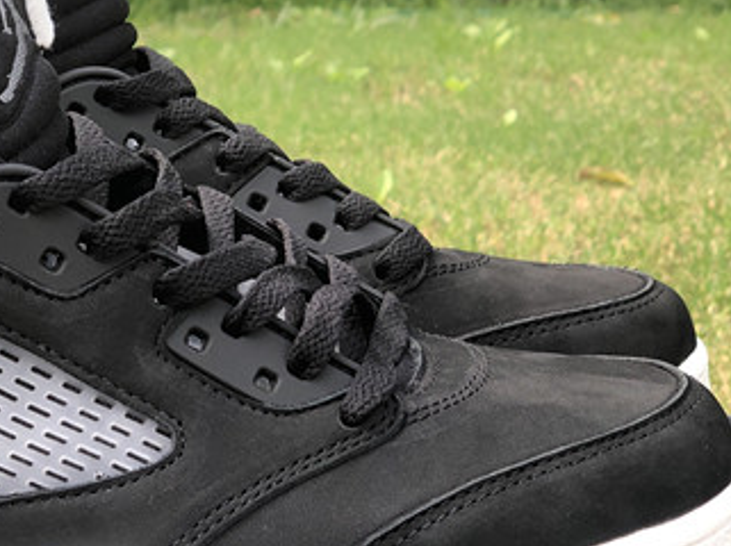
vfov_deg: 12.3
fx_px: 2531
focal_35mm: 120
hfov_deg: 16.3
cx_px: 137
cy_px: 412
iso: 25
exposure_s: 1/120
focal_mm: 6
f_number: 2.4
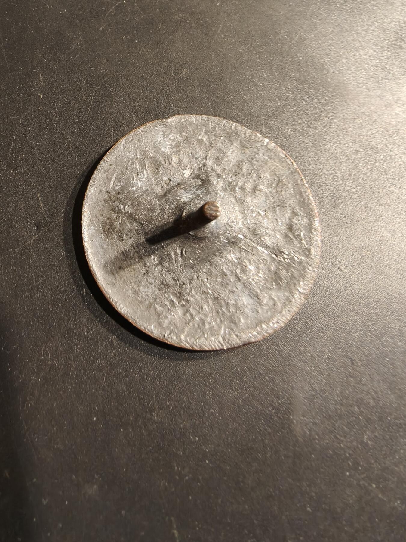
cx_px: 203
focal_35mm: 23
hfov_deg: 58.9
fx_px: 360
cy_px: 271
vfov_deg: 73.9
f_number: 2
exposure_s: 1/50
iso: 200
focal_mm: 2.32
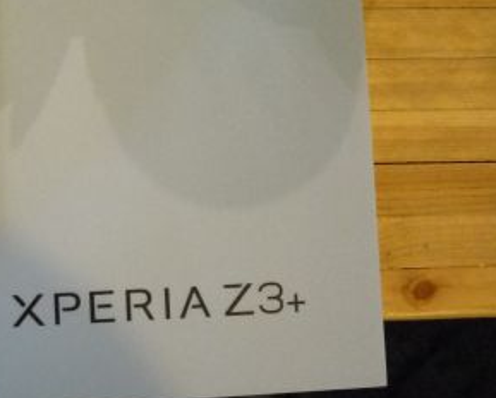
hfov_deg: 25.3
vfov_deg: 21.9
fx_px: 1000
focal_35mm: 68
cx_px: -88
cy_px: 19
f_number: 2.5
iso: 1600
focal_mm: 14
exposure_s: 1/60
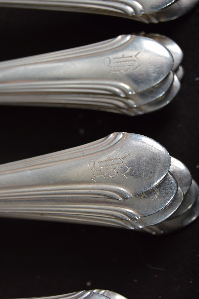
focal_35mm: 78
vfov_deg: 26.0
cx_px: 100
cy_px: 150
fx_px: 648
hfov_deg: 17.5
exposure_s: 1/160
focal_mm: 52
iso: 100
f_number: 7.1
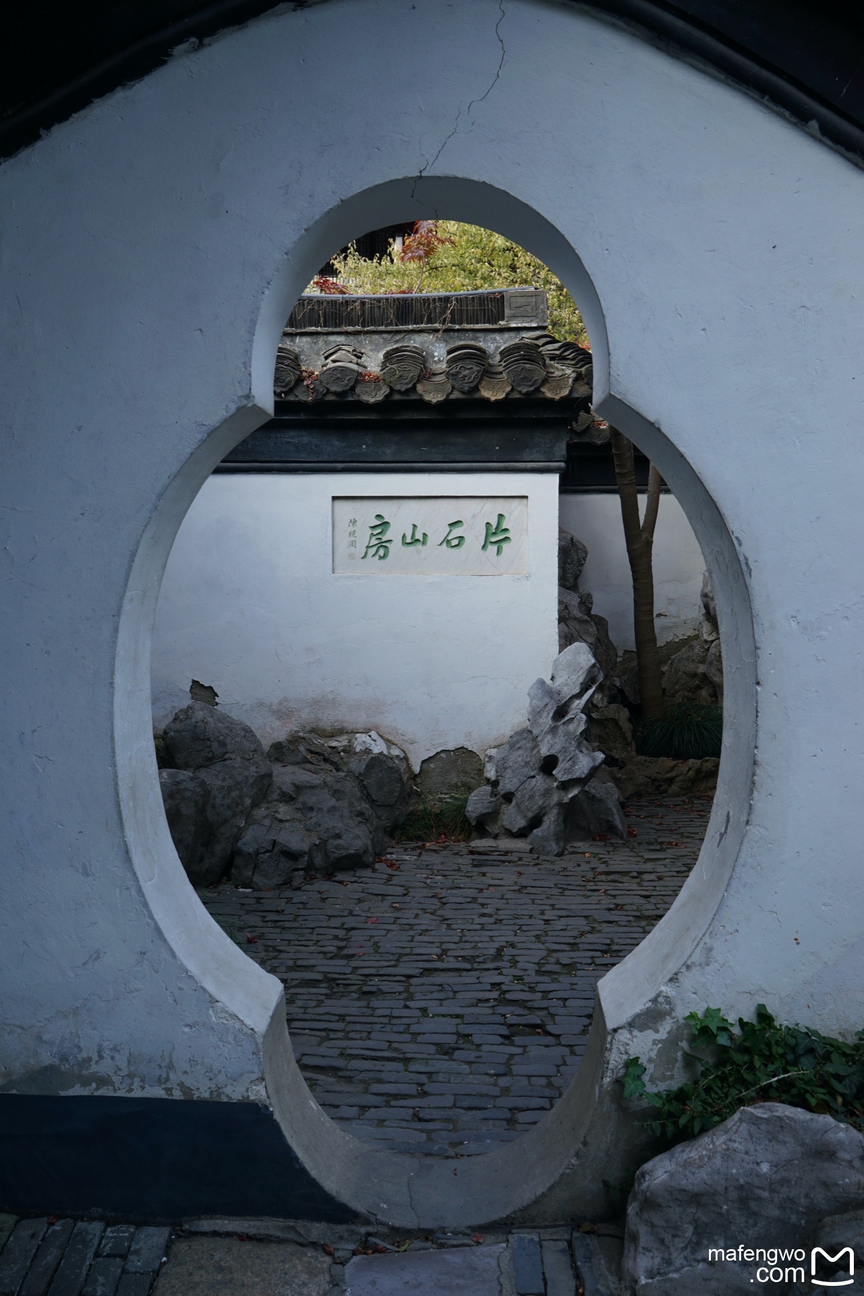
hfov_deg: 43.6
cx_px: 432
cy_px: 648
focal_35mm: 30
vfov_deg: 61.9
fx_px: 1080
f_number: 8
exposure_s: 1/60
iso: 250
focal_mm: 30
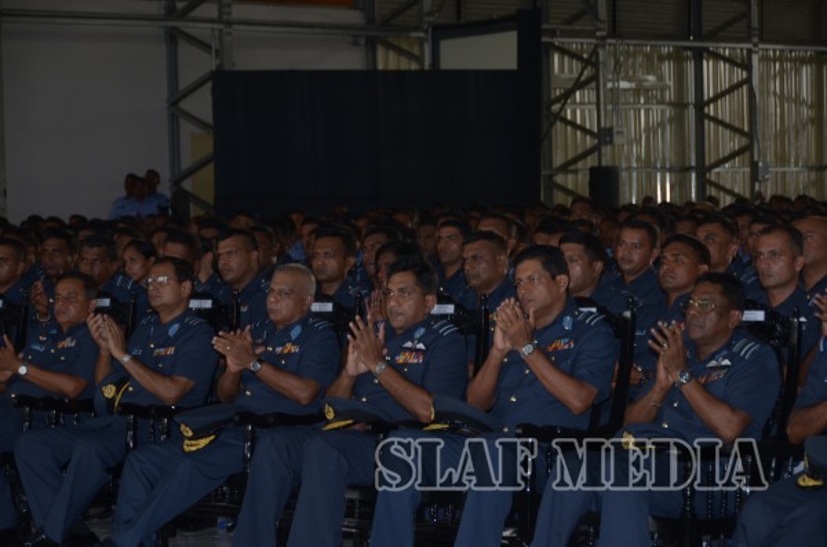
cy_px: 274
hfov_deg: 18.2
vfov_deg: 12.1
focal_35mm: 112
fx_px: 2578
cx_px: 414
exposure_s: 1/160
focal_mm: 75
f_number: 5
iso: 320
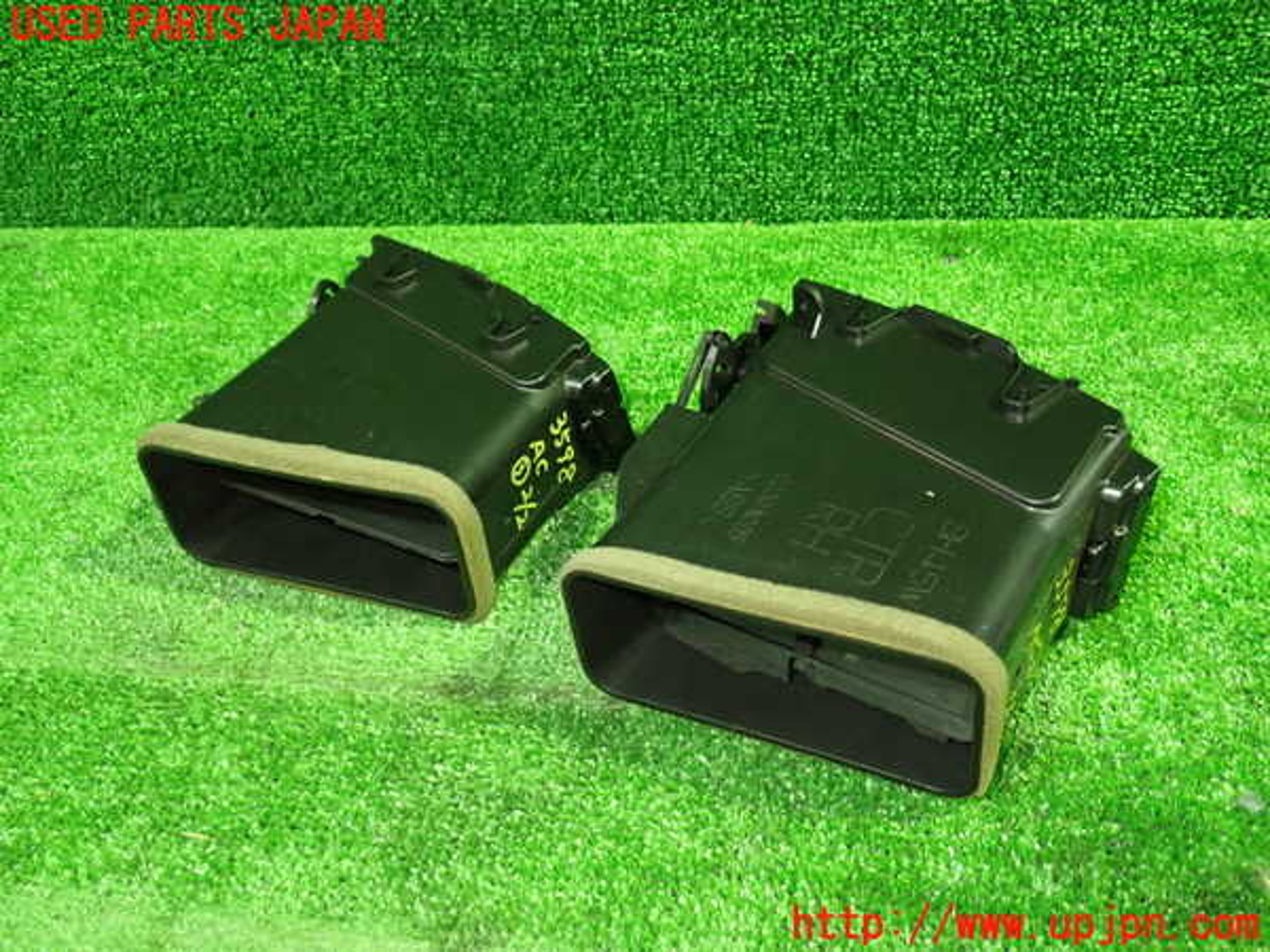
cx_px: 635
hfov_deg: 60.0
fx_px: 1101
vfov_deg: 46.8
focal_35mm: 30
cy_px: 476
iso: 800
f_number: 2.3
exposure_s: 1/25
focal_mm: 5.4
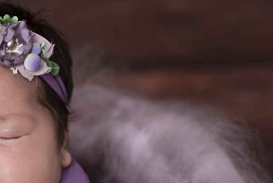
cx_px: -4
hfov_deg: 13.8
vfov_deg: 9.4
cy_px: 171
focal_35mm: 146
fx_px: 1108
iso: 200
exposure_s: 1/200
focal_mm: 70
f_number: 5
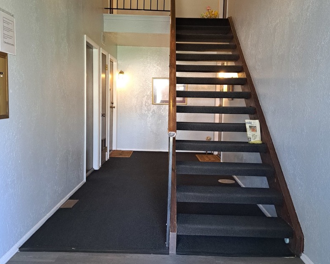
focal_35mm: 32
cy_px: 125
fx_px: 313
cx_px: 166
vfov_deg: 45.8
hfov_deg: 55.7
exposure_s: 1/60
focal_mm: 5.23
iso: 400
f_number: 1.8
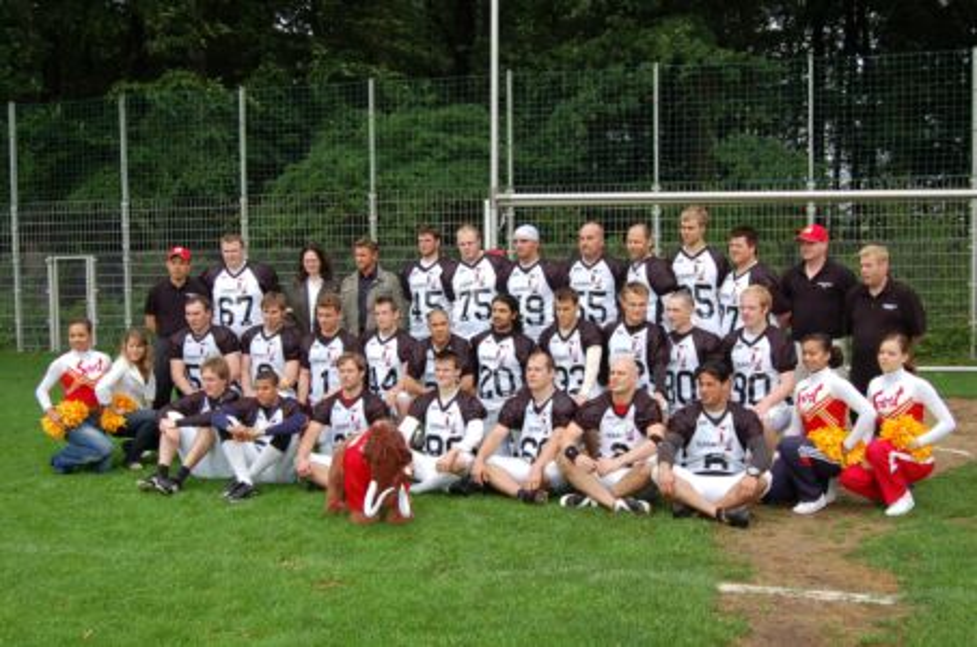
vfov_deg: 34.1
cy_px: 324
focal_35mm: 39
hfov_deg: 49.6
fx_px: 1056
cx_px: 488
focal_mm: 26
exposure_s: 1/200
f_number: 7.1
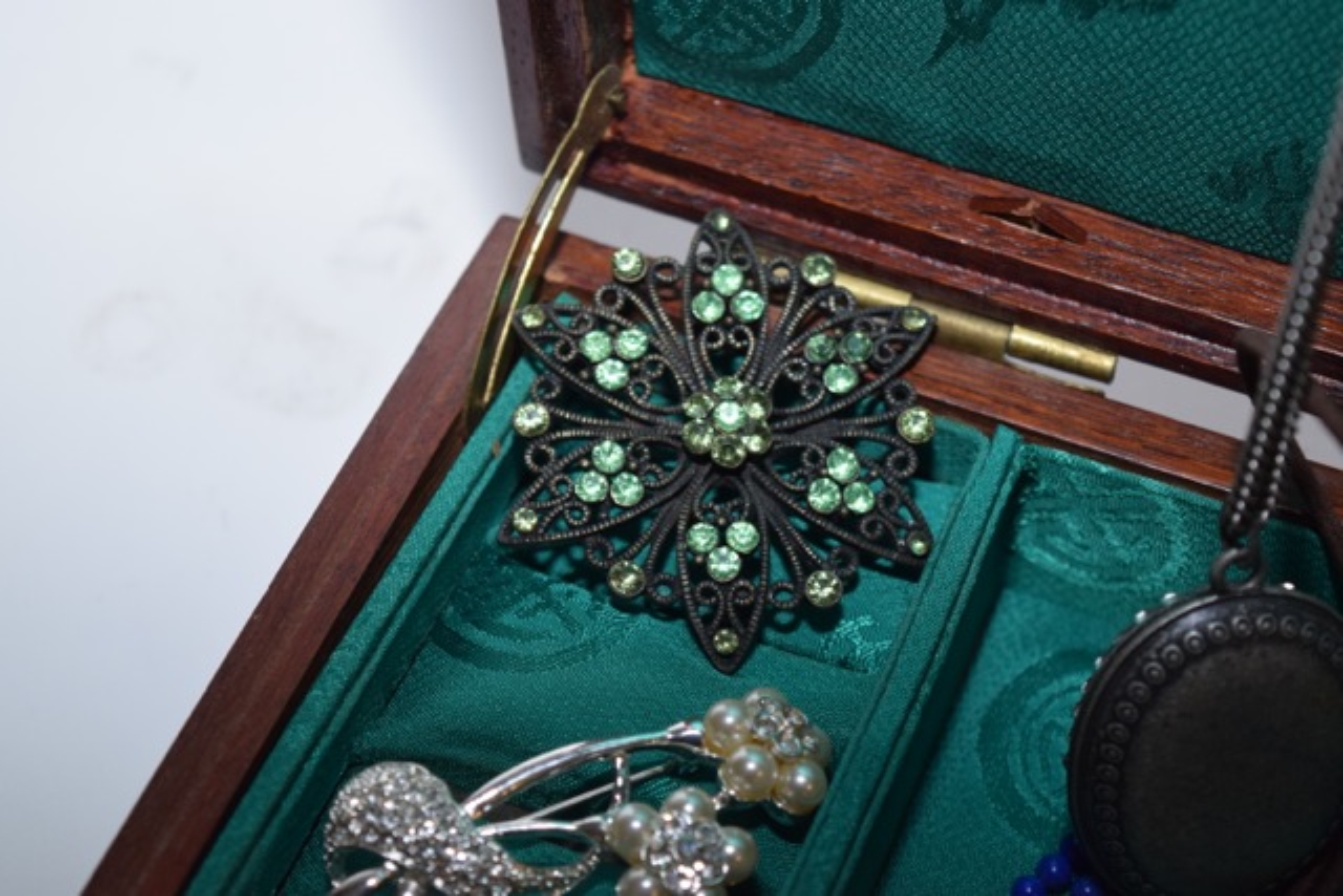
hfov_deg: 24.6
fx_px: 3078
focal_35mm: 82
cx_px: 672
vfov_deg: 16.6
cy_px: 448
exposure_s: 1/125
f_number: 5.6
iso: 800
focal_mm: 55
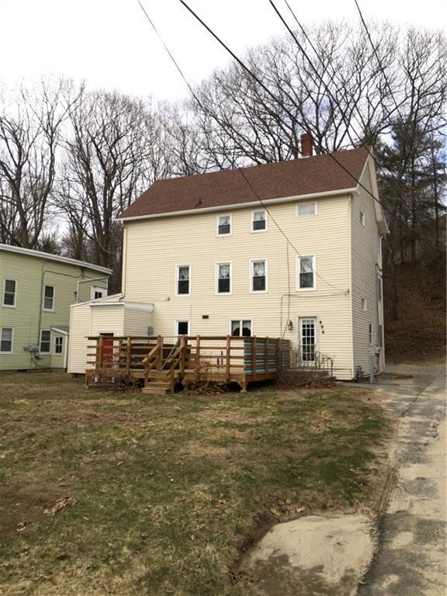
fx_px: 499
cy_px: 298
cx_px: 224
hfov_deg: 48.2
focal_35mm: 29
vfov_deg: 61.7
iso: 25
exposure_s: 1/1221
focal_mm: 4.15
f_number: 2.2
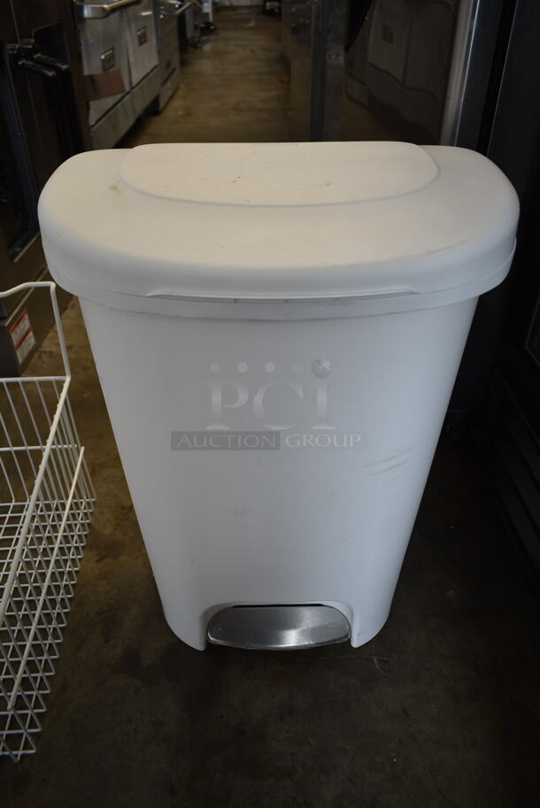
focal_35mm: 27
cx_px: 270
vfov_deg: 67.3
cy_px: 404
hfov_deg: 48.0
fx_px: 607
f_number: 3.5
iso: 220
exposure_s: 1/30
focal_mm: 18
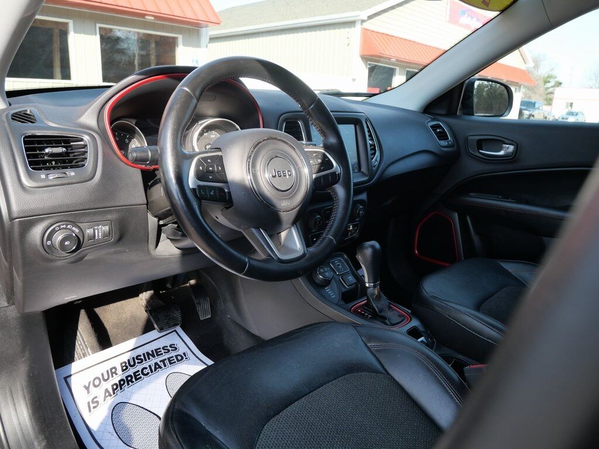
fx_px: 415
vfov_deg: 56.8
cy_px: 224
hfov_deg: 71.6
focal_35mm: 24
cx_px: 300
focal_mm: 12
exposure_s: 1/200
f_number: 4.5
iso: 200
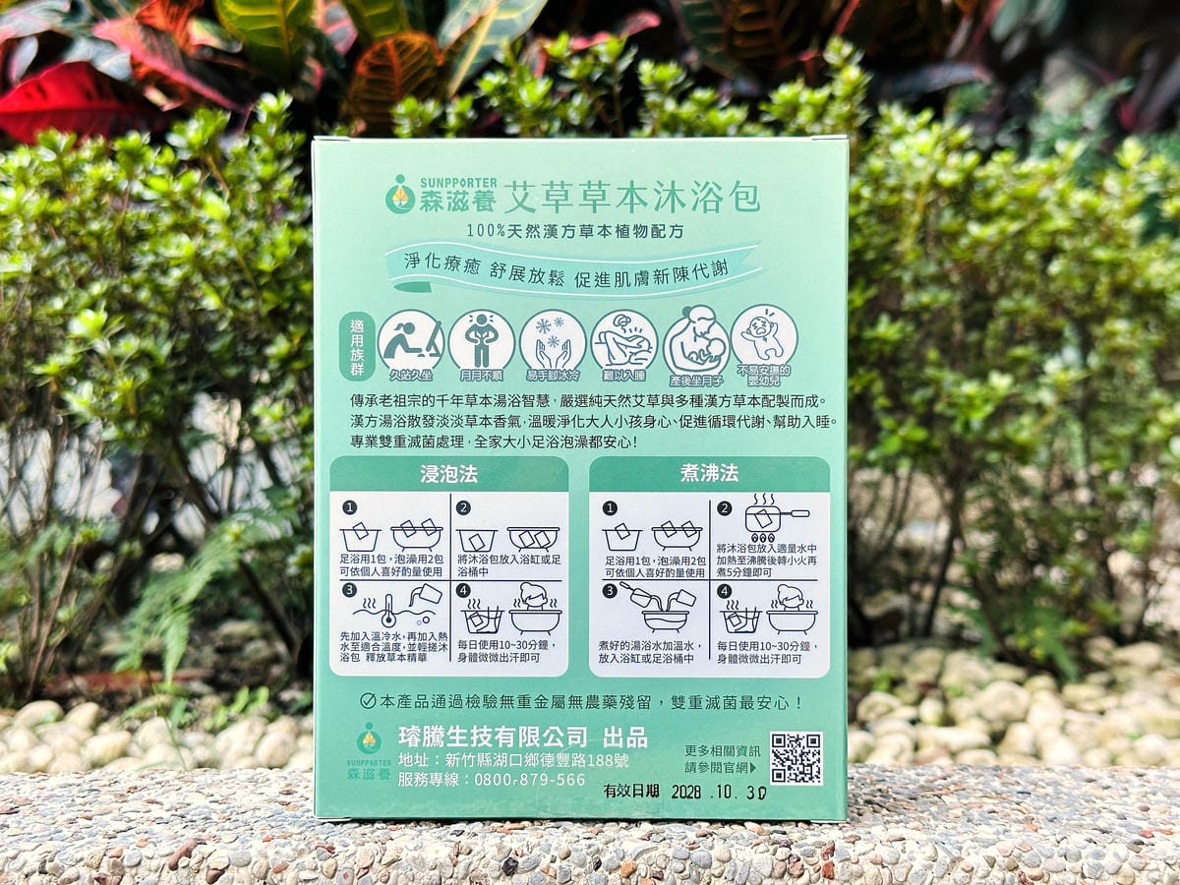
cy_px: 442
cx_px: 590
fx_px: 1636
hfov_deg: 39.7
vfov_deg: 30.3
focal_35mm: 48
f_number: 1.78
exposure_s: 1/98
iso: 80
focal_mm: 6.86
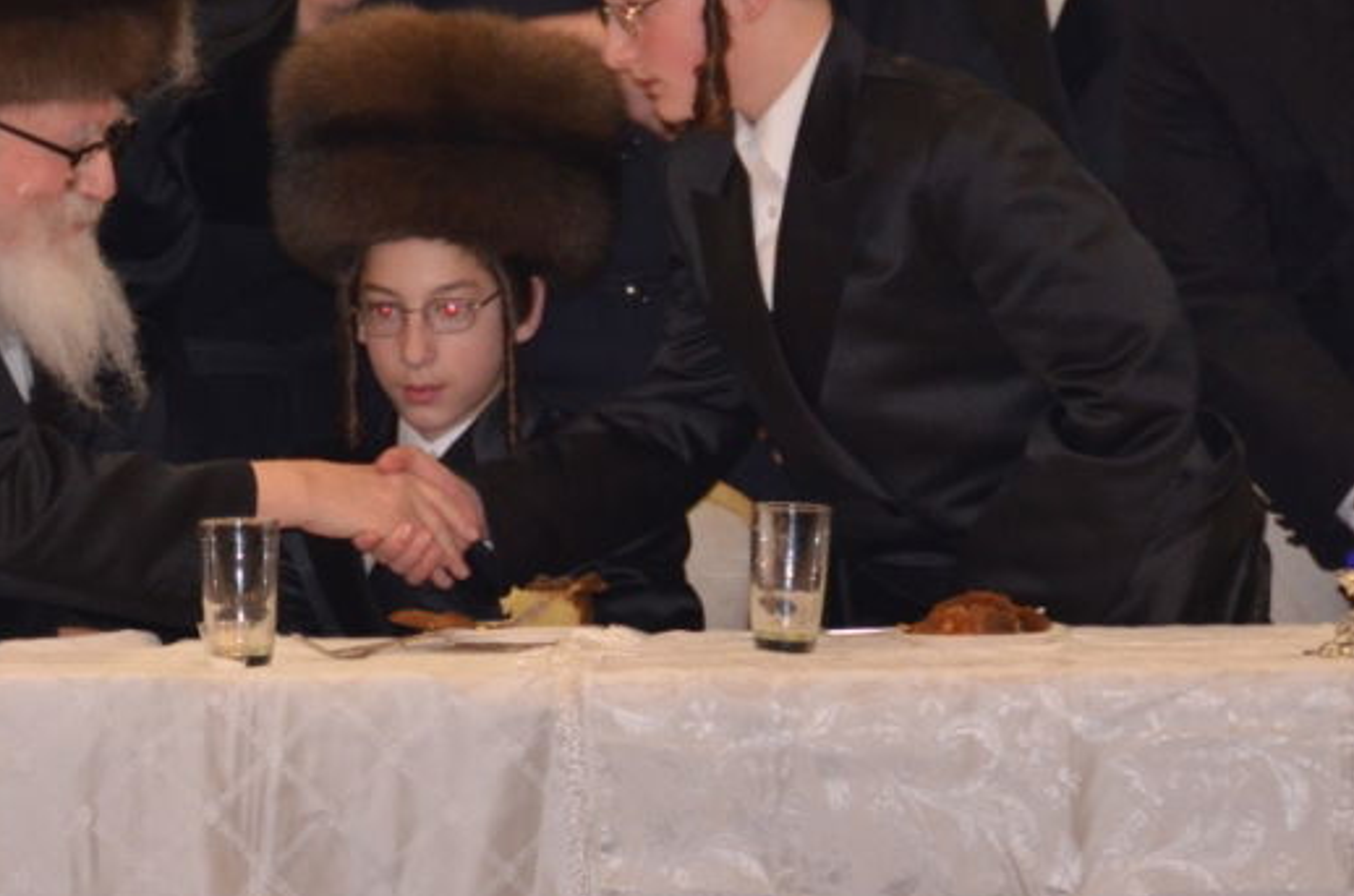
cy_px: 232
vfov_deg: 2.3
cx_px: 434
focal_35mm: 593
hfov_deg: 3.5
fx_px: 22255
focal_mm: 200
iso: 800
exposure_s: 1/125
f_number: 5.6
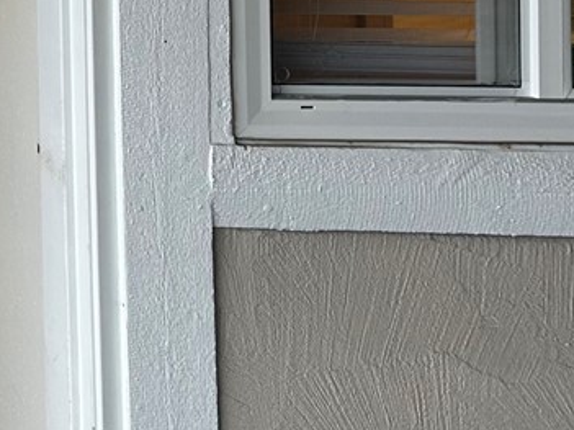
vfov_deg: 20.7
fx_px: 1160
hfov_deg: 24.6
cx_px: -147
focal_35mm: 70
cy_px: 66
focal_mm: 6.86
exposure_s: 1/120
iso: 50
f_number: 1.78
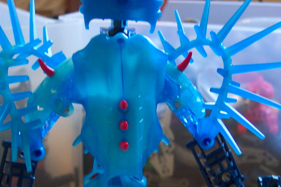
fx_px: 538
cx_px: 137
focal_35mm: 69
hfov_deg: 29.2
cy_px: 166
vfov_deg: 19.4
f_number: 2.8
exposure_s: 1/15
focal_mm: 8
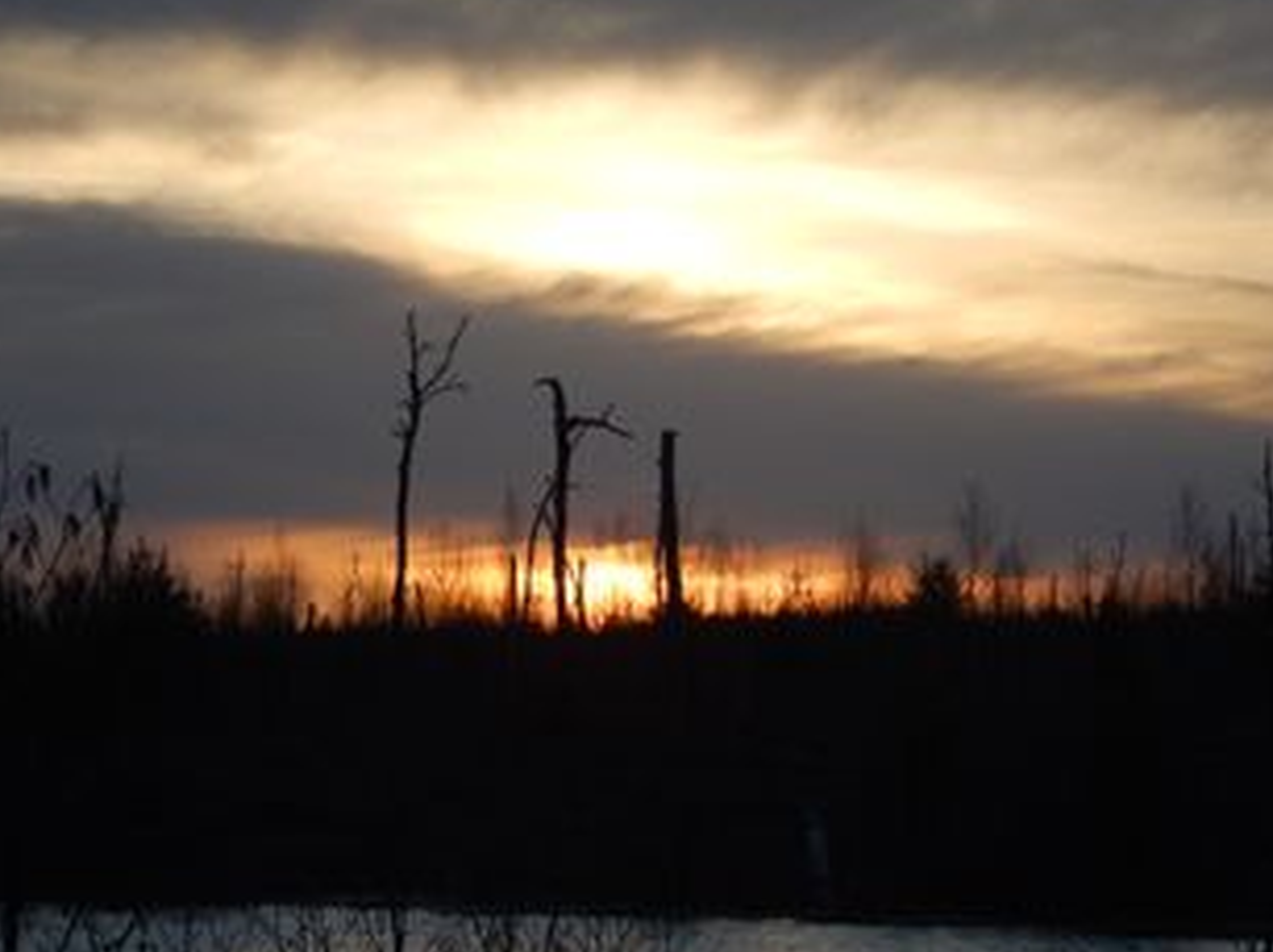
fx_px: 5291
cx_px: 661
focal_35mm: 144
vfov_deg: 10.3
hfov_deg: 13.7
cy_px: 561
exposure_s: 1/400
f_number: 4.8
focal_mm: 19.7
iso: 125
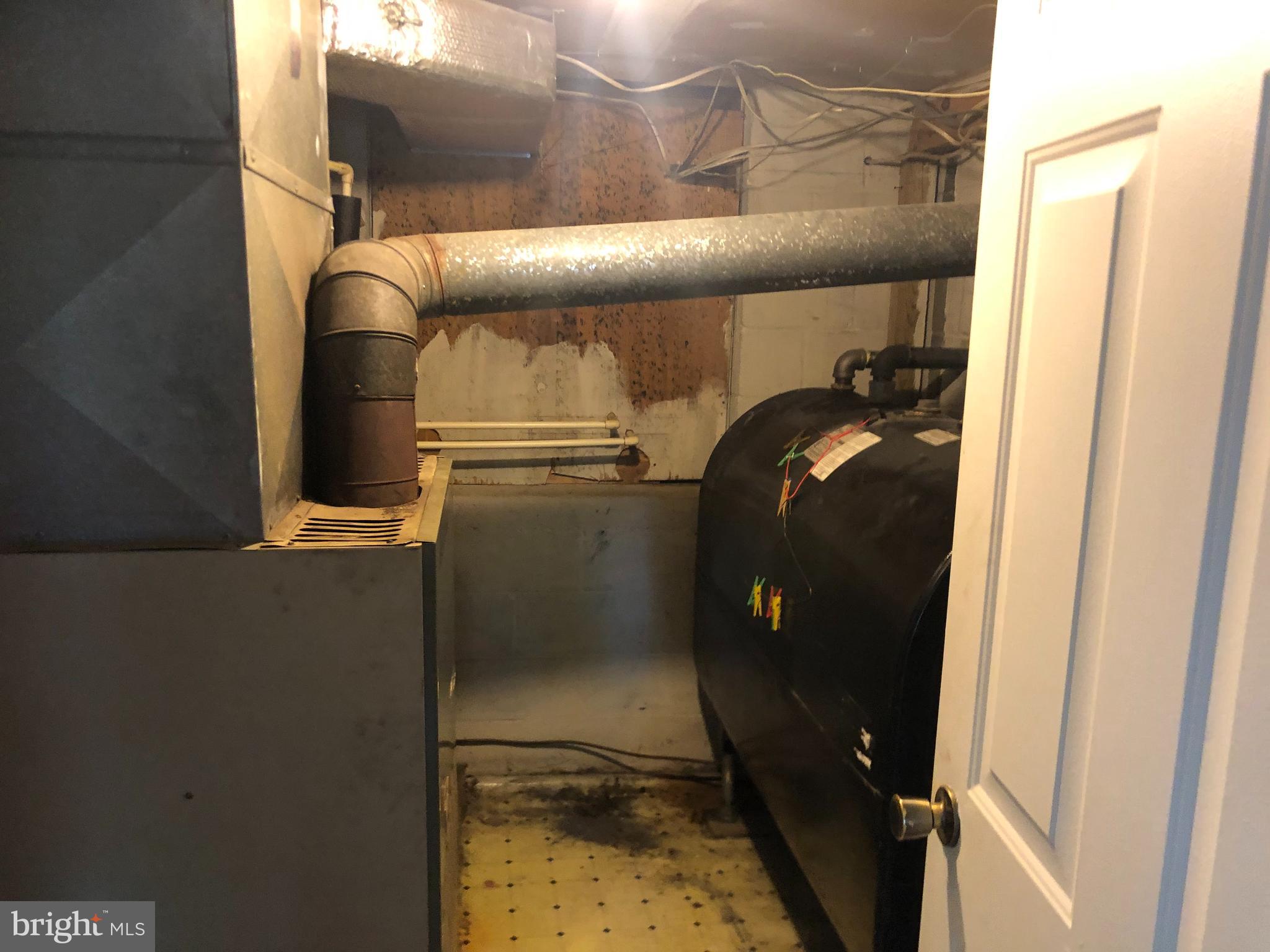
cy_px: 476
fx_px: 1027
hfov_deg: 63.4
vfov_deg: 49.7
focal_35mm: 28
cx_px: 635
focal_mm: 4
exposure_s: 1/9
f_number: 1.8
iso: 100
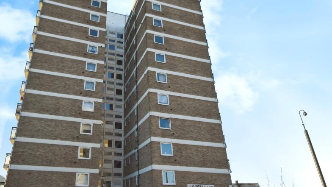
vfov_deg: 43.2
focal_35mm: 27
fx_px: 235
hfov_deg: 69.3
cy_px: 107
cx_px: 122
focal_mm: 13
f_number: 8
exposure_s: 1/500
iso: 800
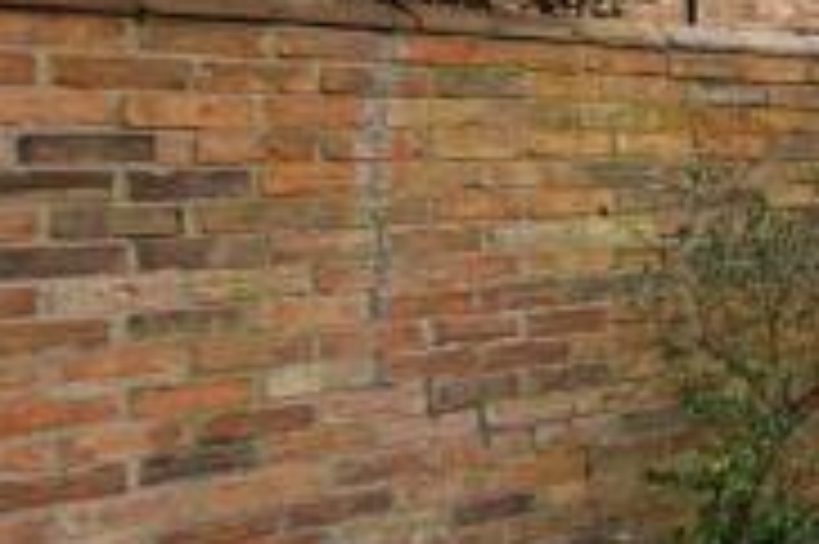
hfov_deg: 22.8
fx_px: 1227
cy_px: 209
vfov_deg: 25.0
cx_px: 1436
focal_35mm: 54
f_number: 5
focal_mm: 10
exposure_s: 1/100
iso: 100
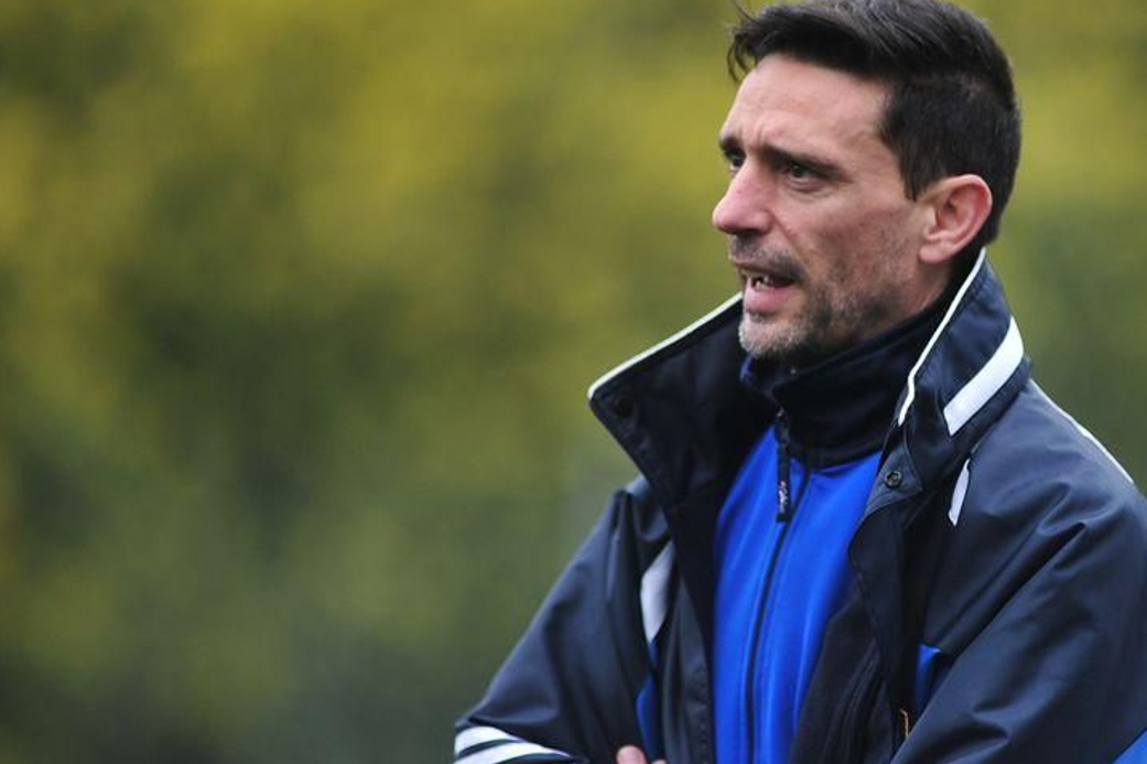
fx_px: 14680
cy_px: 374
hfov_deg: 4.5
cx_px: 823
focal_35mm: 461
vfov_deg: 3.0
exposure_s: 1/1000
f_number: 2.8
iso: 640
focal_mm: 300
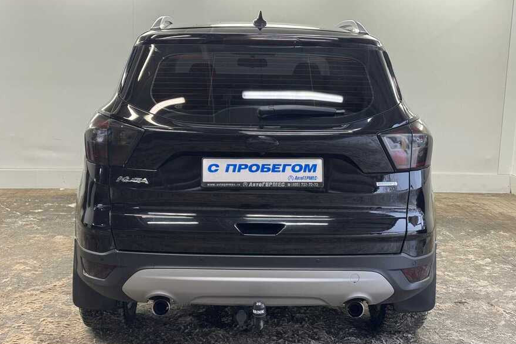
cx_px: 259
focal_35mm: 51
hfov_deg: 38.9
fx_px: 731
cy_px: 166
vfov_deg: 26.5
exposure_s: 1/50
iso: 50
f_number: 1.78
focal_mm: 6.76
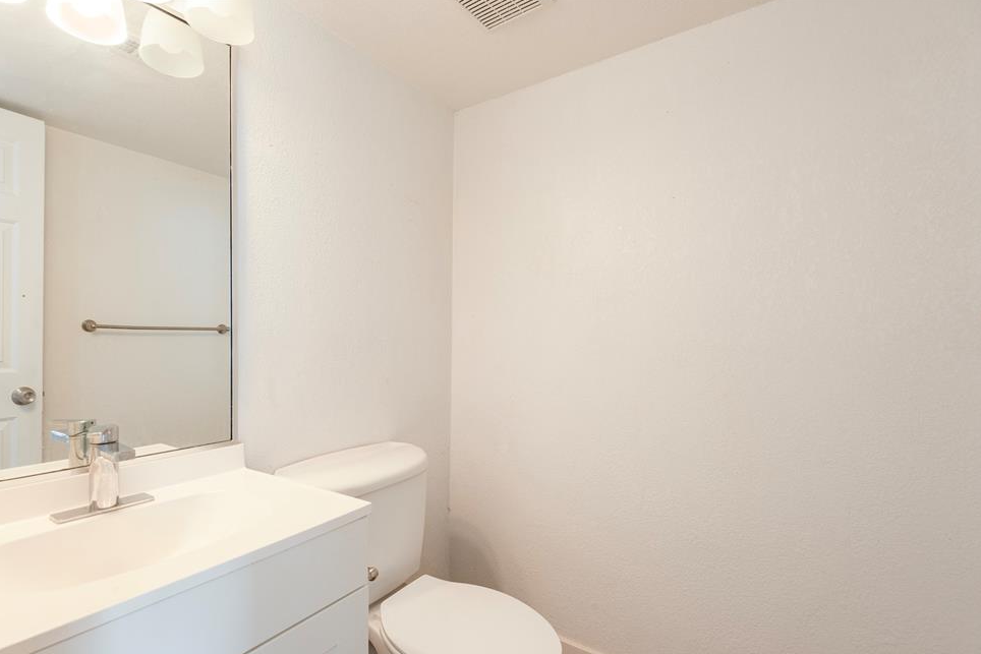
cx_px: 469
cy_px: 342
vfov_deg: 70.4
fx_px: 463
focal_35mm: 17
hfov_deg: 93.2
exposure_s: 1/13
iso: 100
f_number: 7.1
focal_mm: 16
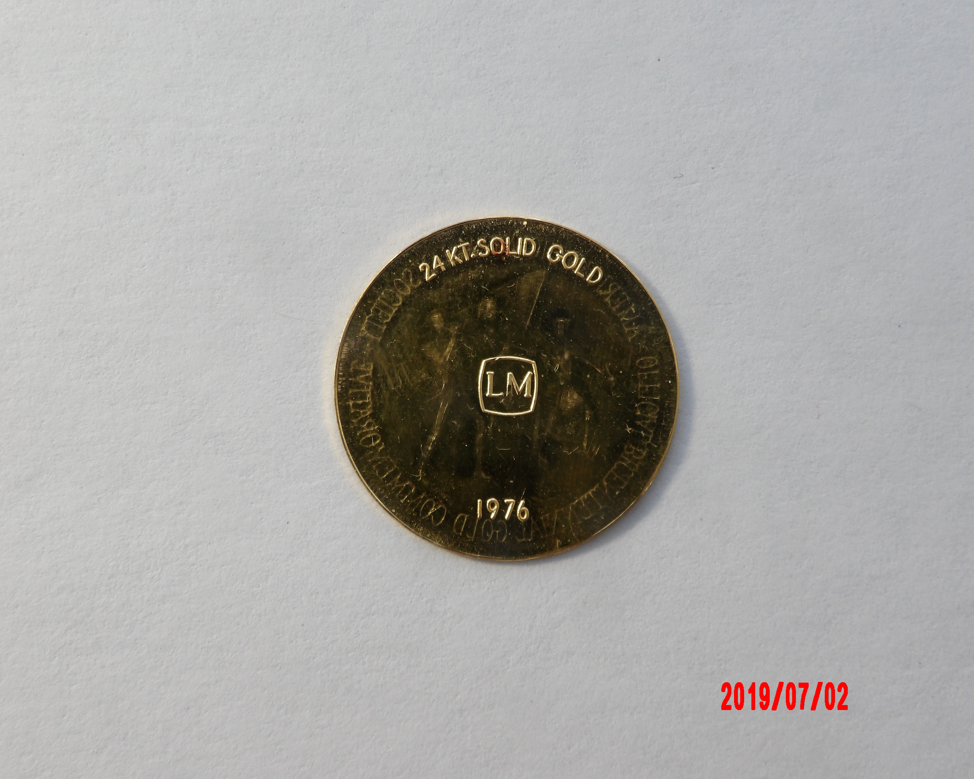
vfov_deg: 34.2
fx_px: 1268
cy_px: 391
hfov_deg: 42.0
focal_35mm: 44
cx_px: 511
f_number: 4.9
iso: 119
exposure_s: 1/30
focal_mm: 7.6
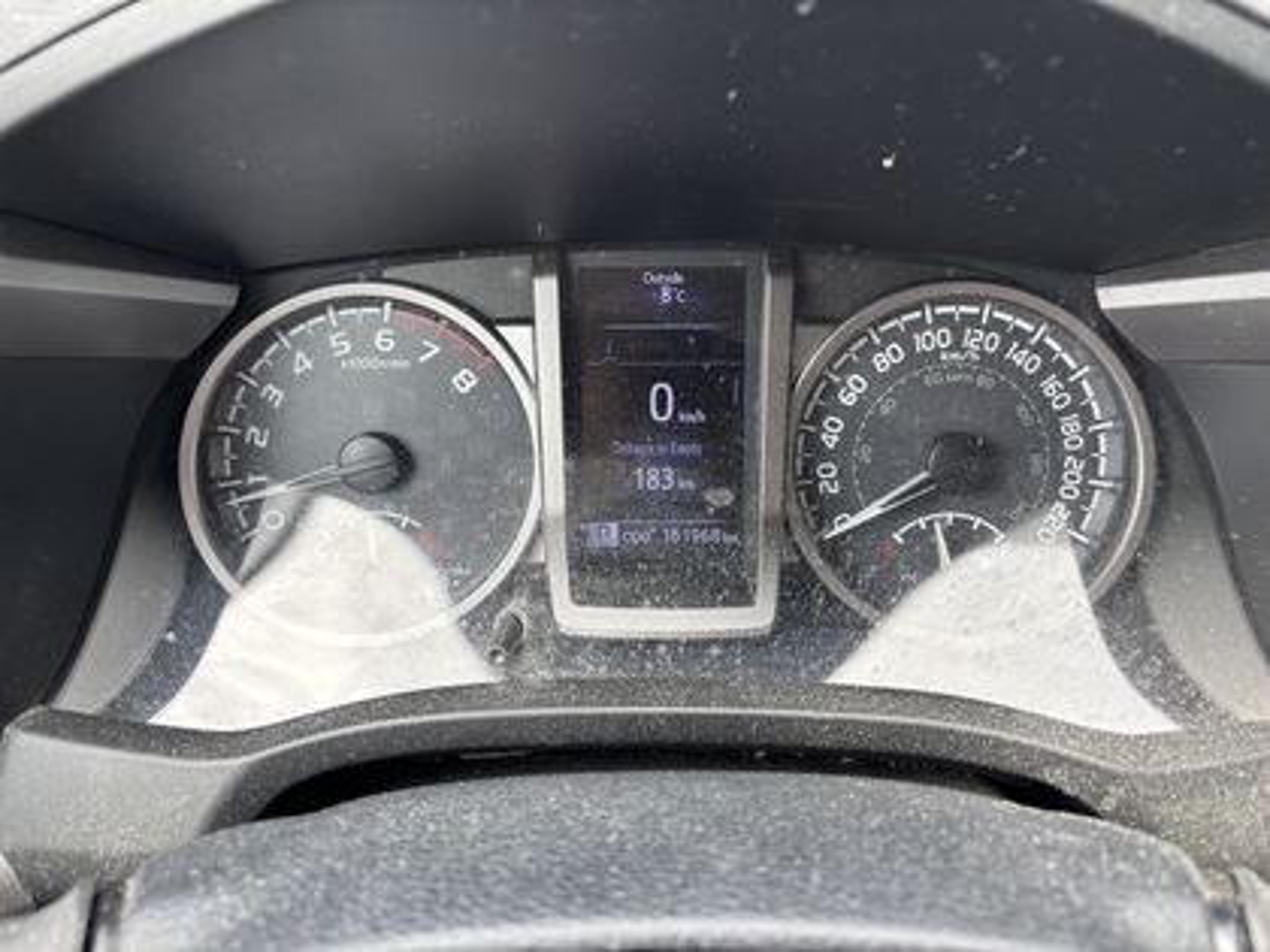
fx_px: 954
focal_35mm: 26
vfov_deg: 53.1
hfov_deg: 67.3
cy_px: 476
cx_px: 635
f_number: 1.6
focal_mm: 5.96
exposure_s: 1/111
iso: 40
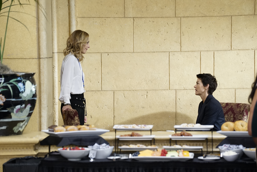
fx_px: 1414
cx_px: 128
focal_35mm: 198
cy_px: 86
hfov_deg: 10.4
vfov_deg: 6.9
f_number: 5.6
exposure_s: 1/200
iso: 5000
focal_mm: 198
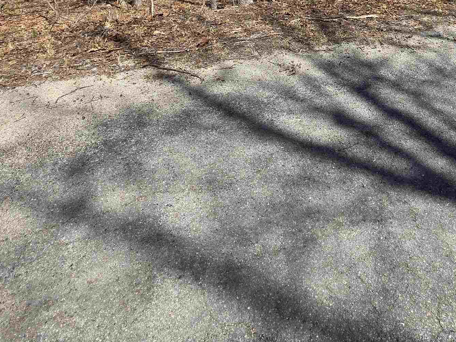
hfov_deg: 58.1
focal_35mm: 30
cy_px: -45
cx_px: 317
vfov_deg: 37.9
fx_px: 395
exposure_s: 1/1321
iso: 40
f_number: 1.9
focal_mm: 2.2
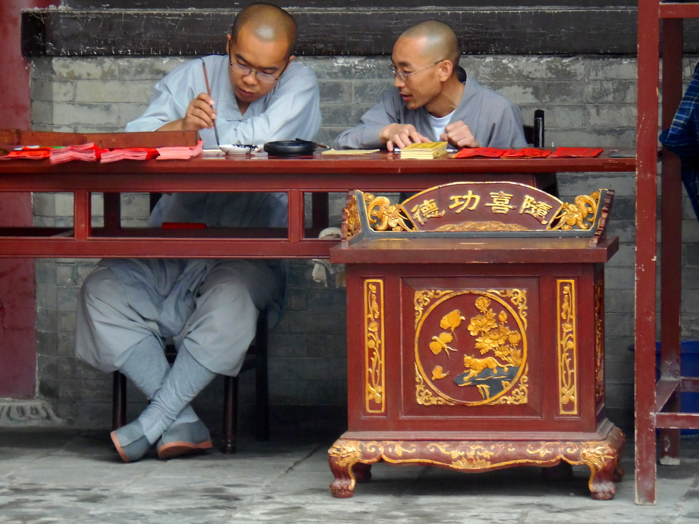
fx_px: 4887
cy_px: 262
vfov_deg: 6.1
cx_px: 350
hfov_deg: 8.2
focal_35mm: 242
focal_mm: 44.9
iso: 200
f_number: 5.1
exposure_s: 1/15
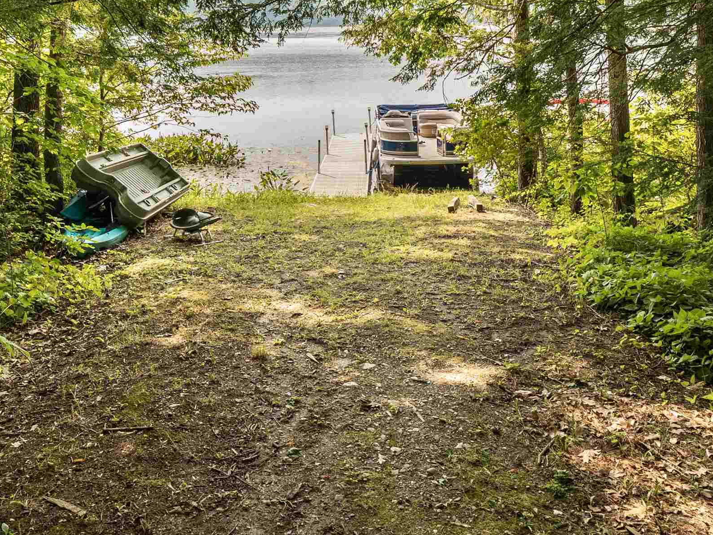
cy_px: 54
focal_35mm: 31
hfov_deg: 58.3
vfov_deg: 41.8
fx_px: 639
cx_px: 344
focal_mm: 8
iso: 200
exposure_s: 1/320
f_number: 4.5
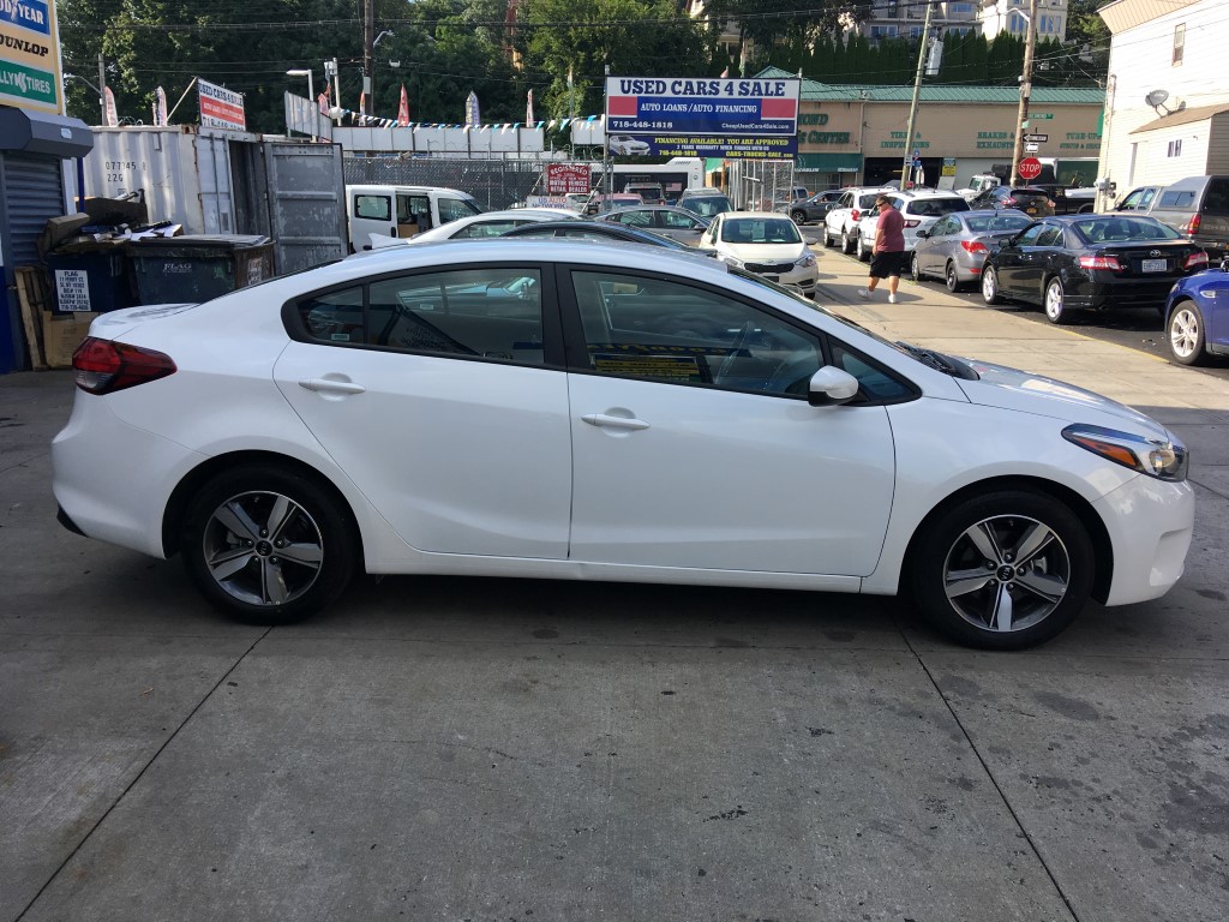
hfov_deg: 61.7
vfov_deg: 48.2
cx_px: 614
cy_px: 461
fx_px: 1030
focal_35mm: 29
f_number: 2.2
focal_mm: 4.15
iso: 25
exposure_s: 1/646
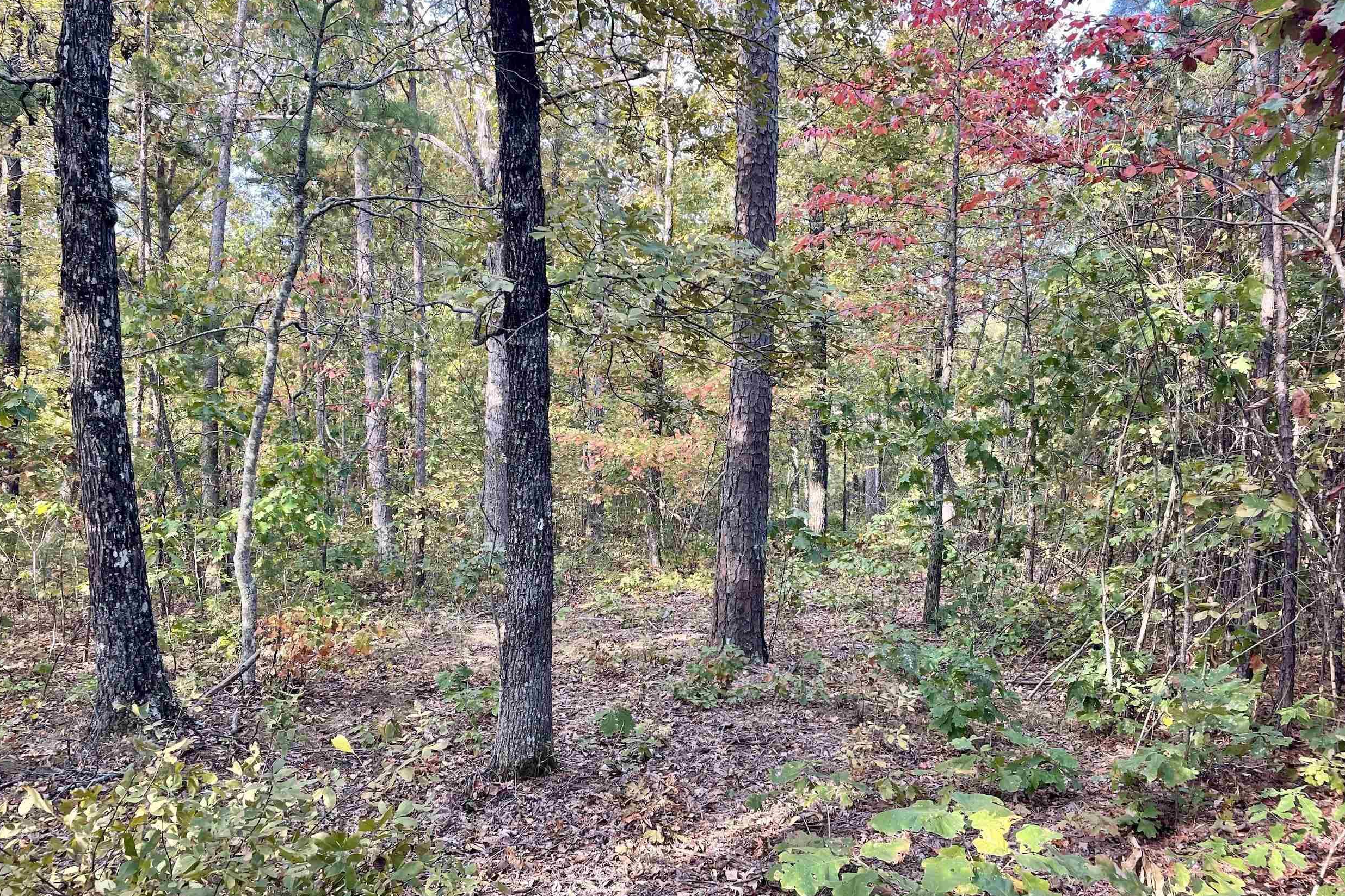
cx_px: 691
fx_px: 1046
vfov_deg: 46.4
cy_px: 438
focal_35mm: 28
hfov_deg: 65.5
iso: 32
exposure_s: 1/121
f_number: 1.6
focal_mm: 4.2
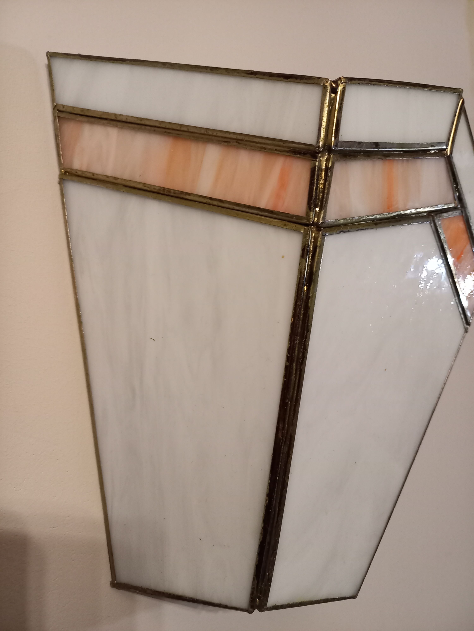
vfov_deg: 69.4
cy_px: 316
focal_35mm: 25
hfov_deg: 54.9
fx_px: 456
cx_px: 237
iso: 640
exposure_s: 1/20
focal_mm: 4.65
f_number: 1.8
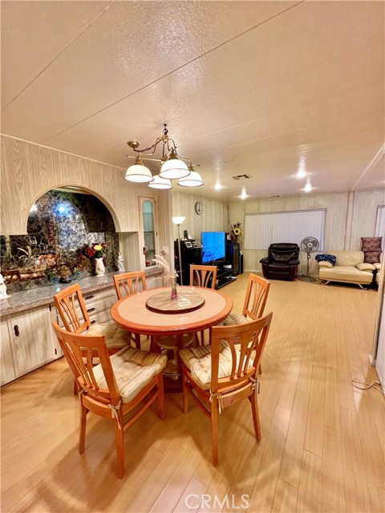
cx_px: 192
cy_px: 256
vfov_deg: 106.2
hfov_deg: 89.9
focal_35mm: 13
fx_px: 193
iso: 125
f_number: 1.8
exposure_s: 1/60
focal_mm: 1.57
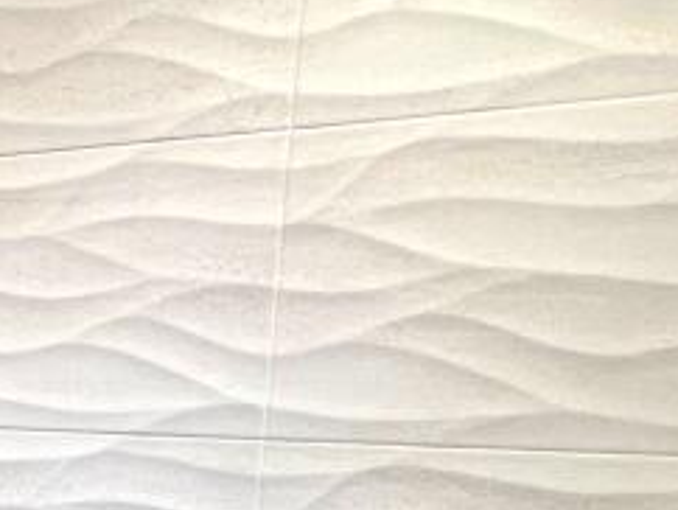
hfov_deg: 26.3
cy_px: 538
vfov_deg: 25.0
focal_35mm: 55
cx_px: -319
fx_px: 1078
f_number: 1.8
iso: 160
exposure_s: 1/100
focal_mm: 1.57
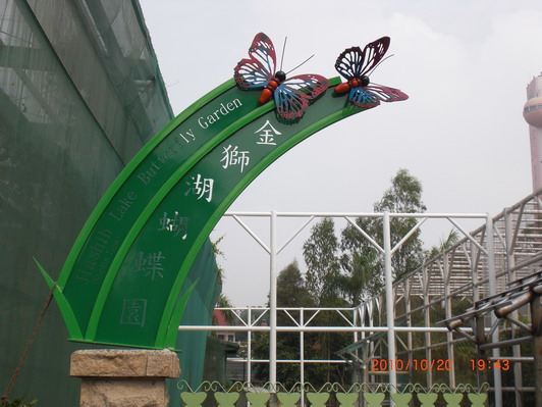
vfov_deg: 28.6
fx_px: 799
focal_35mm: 51
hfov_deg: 37.5
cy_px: 204
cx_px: 271
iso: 64
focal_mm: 8.44
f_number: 6.4
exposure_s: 1/200
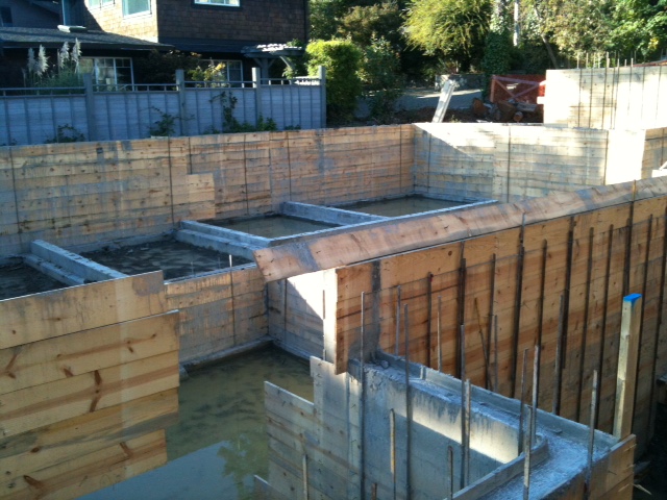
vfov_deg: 40.7
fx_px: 674
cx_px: 334
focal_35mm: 35
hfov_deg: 52.6
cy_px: 250
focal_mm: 3.85
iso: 64
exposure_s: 1/196
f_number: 2.8
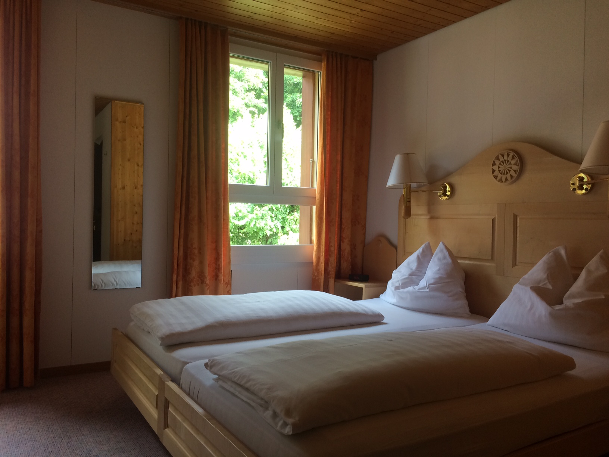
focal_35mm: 29
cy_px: 228
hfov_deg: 61.7
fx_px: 510
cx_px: 304
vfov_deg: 48.2
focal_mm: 4.15
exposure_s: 1/33
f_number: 2.2
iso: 40
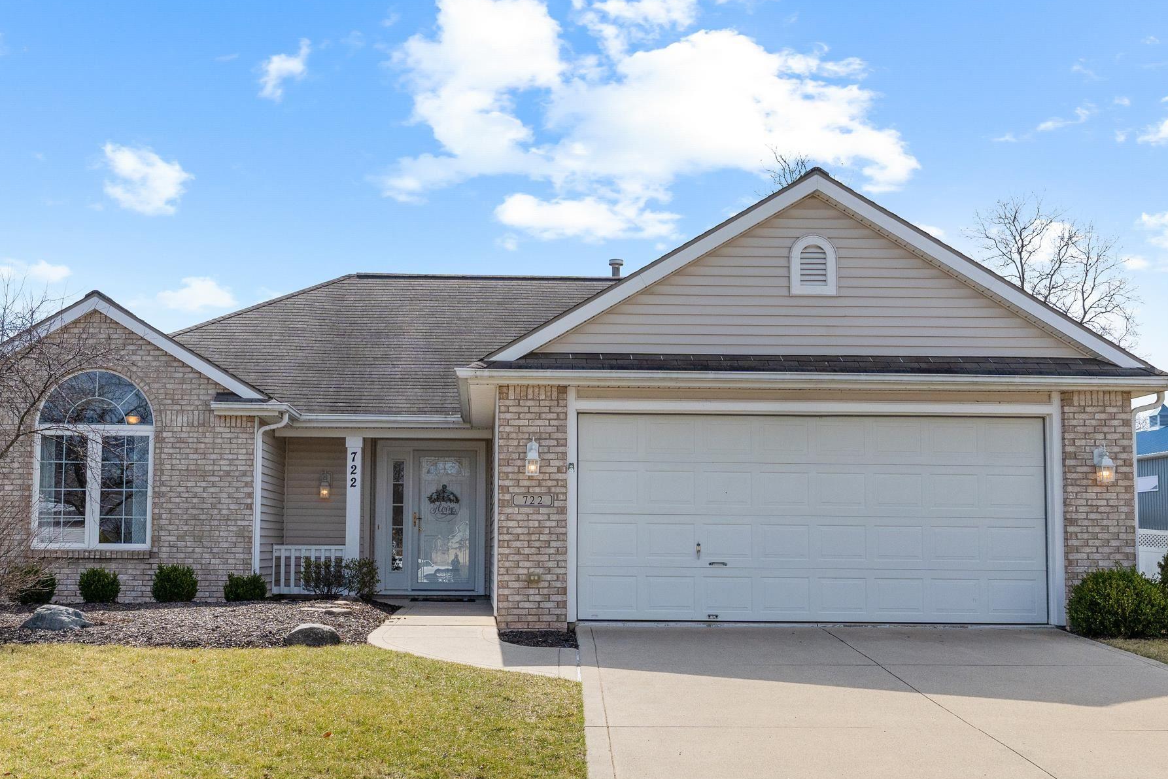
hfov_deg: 46.3
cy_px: 442
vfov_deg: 31.9
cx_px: 524
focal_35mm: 42
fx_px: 1363
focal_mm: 20
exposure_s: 1/4000
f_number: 4.5
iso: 500
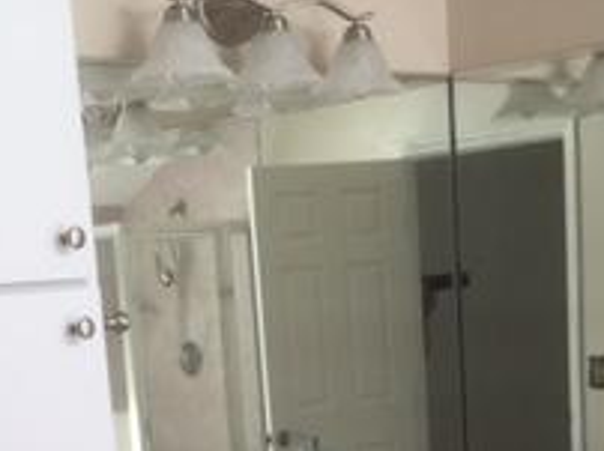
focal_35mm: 92
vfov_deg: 14.7
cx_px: 251
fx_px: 1603
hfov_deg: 21.3
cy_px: 705
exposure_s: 1/101
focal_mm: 4.15
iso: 32
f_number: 2.2
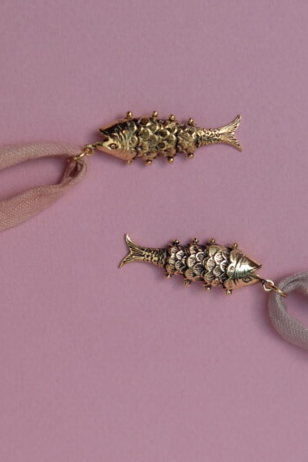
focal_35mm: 109
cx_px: 179
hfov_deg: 12.6
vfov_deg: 18.8
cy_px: 232
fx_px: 1398
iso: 500
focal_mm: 44.4
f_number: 4
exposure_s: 1/160
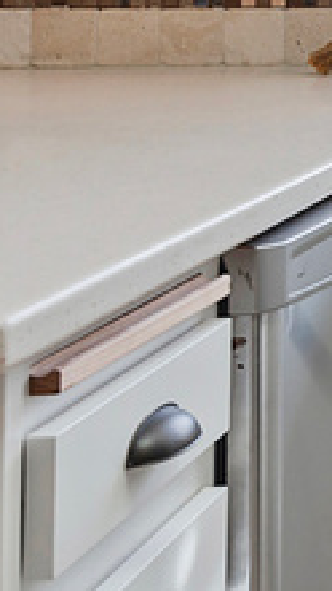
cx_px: 1025
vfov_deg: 21.1
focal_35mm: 97
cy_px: -28
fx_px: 1521
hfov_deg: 9.5
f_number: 7.1
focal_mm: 20
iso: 64
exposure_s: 1/20
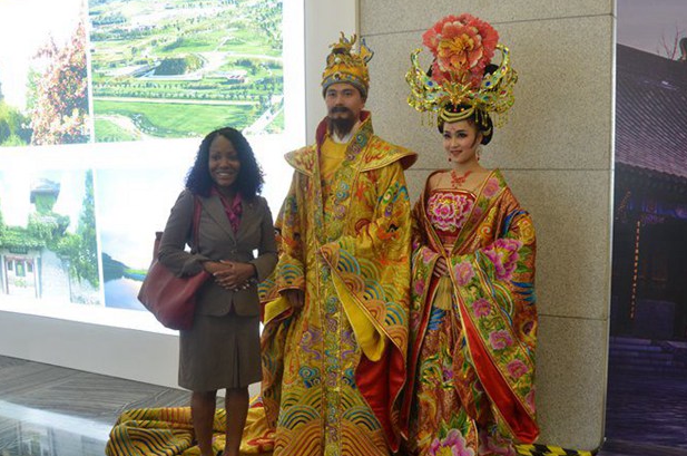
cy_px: 251
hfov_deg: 54.2
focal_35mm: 35
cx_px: 408
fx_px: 667
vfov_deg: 37.7
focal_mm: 18
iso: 560
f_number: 4
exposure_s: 1/60
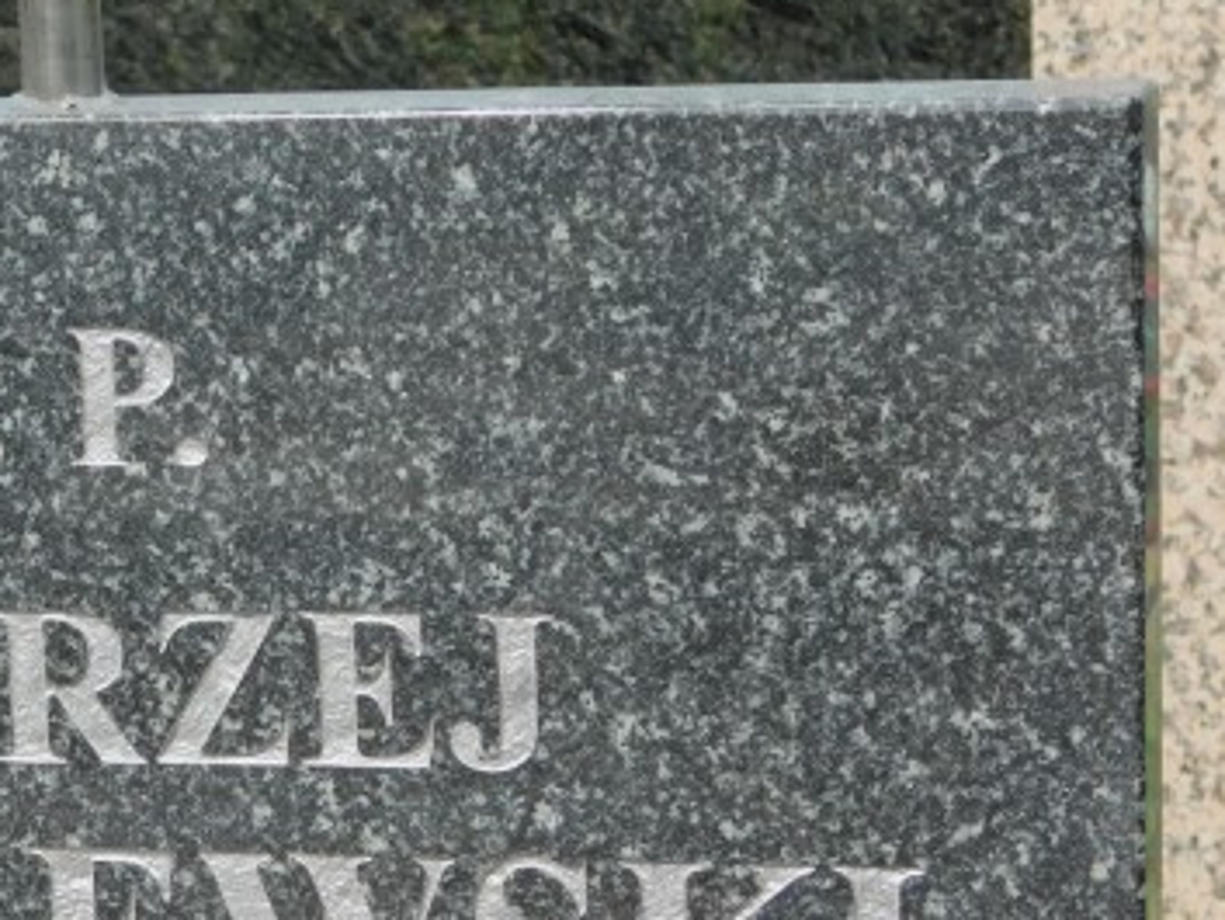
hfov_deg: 13.5
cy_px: 753
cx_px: 146
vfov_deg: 10.2
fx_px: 5133
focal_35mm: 145
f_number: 4.4
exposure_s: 1/500
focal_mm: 14.2
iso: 125
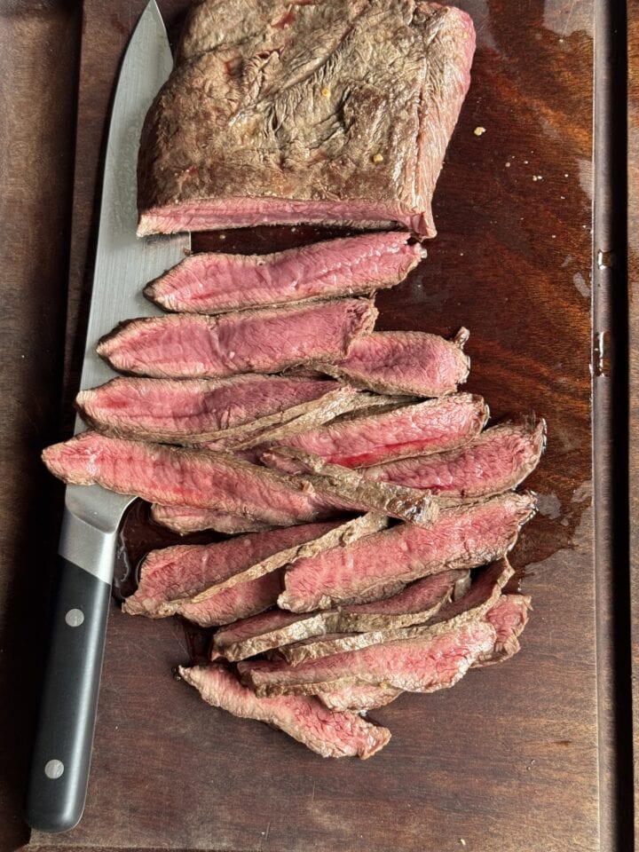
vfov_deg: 39.7
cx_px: 320
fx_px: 1181
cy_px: 426
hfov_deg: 30.3
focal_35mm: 48
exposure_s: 1/121
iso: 80
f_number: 1.78
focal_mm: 6.76
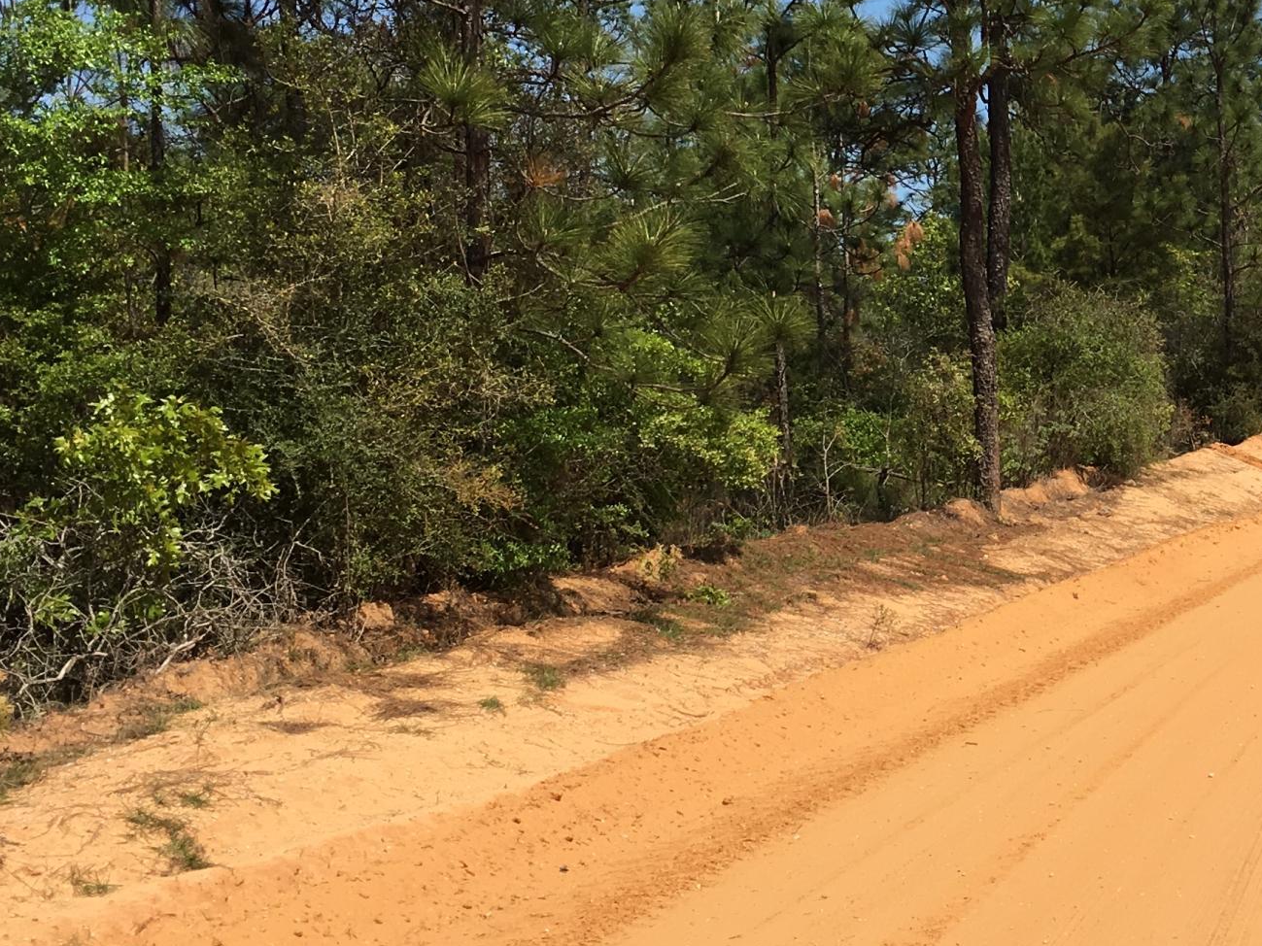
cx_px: 1177
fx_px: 2442
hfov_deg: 27.7
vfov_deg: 21.9
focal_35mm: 67
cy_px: 378
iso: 25
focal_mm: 4.15
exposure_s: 1/1876
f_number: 2.2
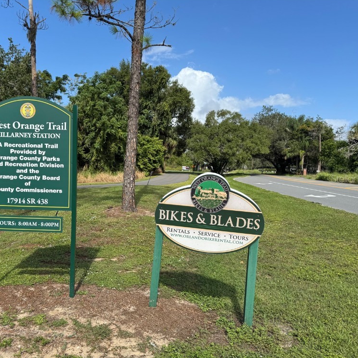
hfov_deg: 54.9
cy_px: 178
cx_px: 131
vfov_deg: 55.6
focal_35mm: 29
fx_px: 339
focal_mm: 6.76
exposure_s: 1/3597
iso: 80
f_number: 1.78
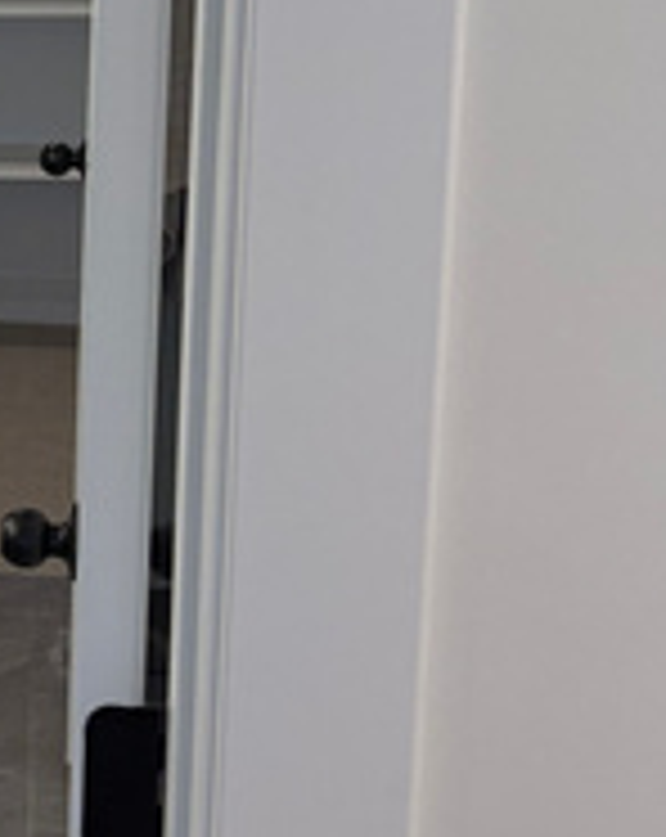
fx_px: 2596
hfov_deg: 13.0
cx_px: -608
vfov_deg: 18.2
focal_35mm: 105
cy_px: 230
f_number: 1.6
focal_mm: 5.96
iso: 80
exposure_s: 1/133
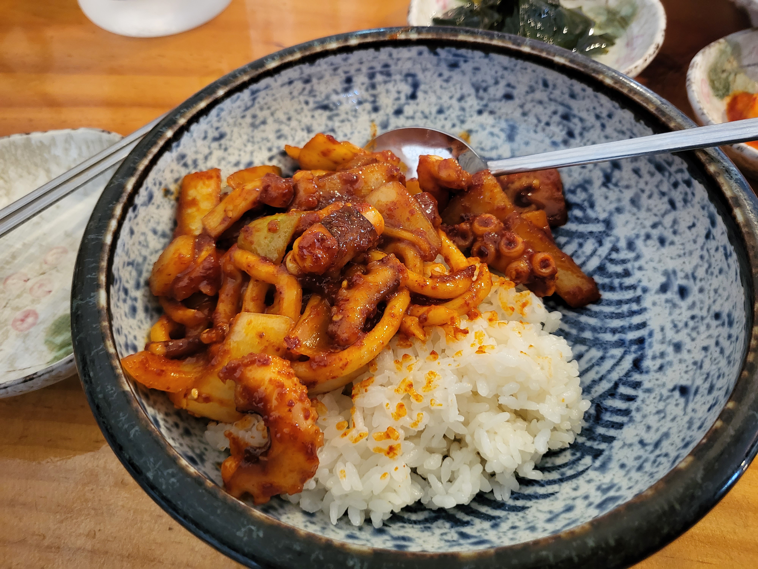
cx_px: 379
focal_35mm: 26
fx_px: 569
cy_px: 284
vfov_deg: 53.1
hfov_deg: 67.3
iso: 400
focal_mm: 4.25
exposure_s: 1/40
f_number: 1.8
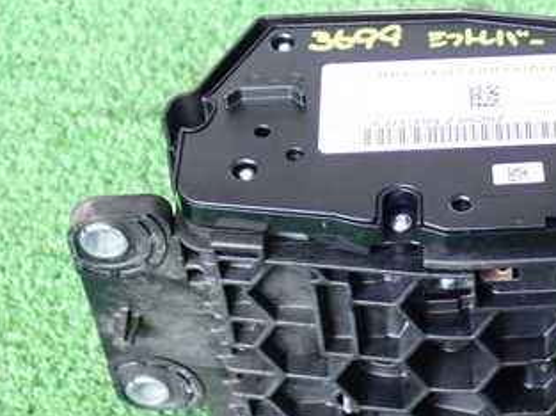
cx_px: 488
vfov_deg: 15.4
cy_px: 254
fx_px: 1540
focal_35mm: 96
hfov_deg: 20.1
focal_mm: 9.01
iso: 800
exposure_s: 1/20
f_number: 3.2
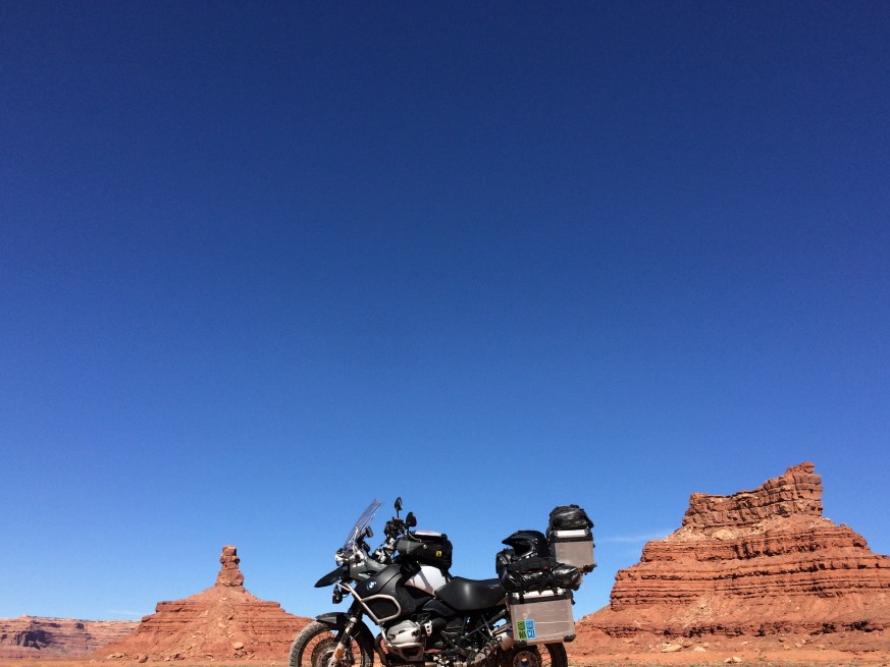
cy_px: 377
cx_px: 448
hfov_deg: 54.0
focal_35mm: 34
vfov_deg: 41.7
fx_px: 874
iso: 32
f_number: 2.2
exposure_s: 1/2933
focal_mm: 4.15
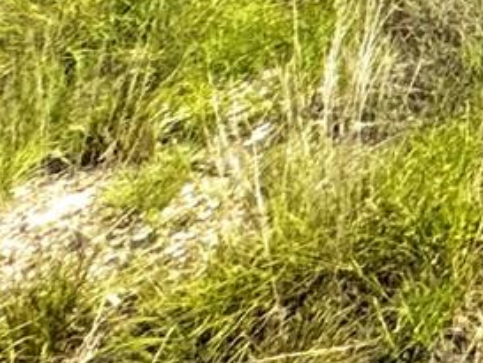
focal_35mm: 105
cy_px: -896
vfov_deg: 9.2
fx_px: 1466
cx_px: 1707
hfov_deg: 9.5
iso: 50
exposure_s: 1/2674
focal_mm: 2.22
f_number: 2.2
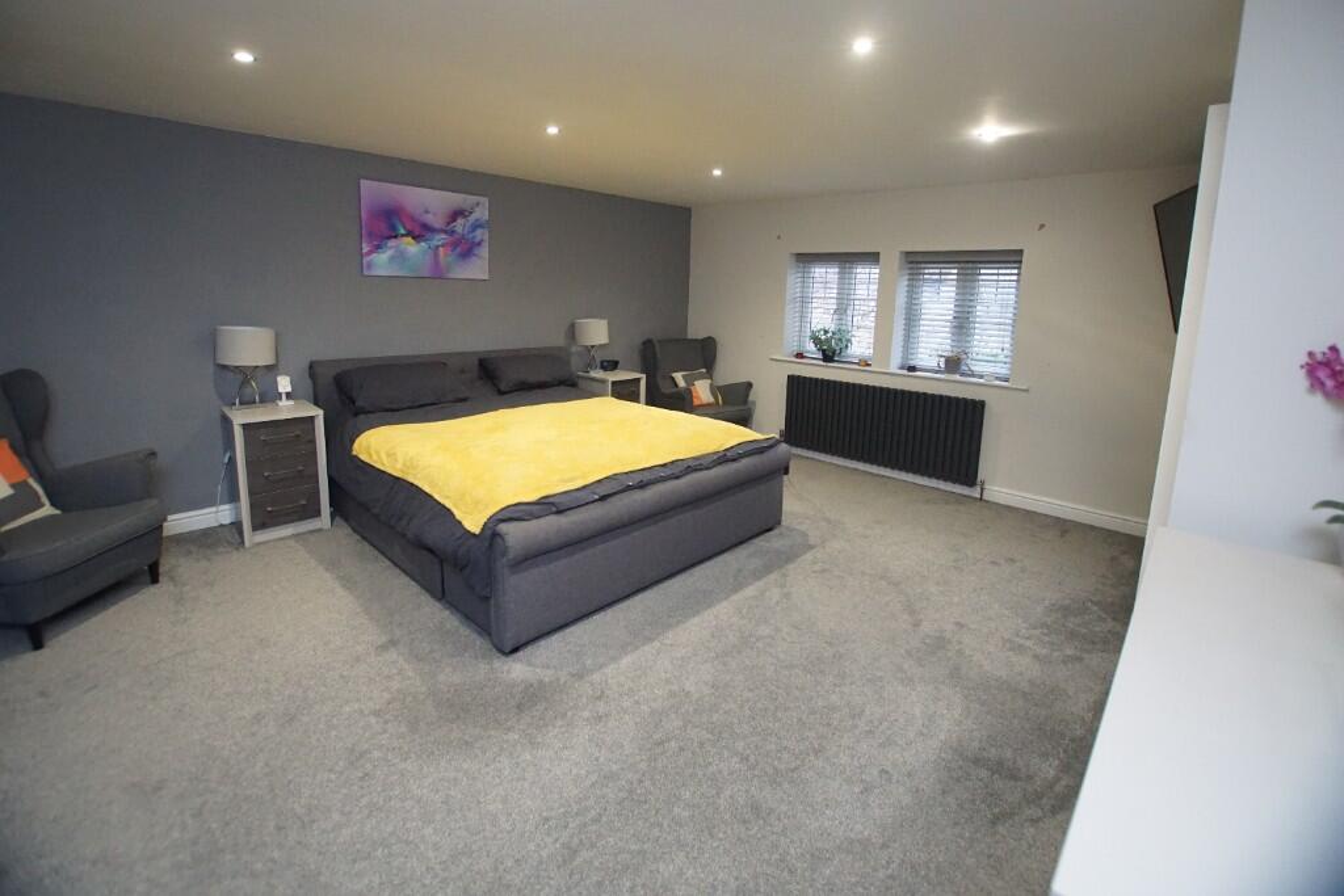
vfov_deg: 77.3
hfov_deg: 100.4
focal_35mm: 15
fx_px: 560
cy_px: 448
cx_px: 672
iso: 3200
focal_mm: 10
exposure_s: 1/160
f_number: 3.5
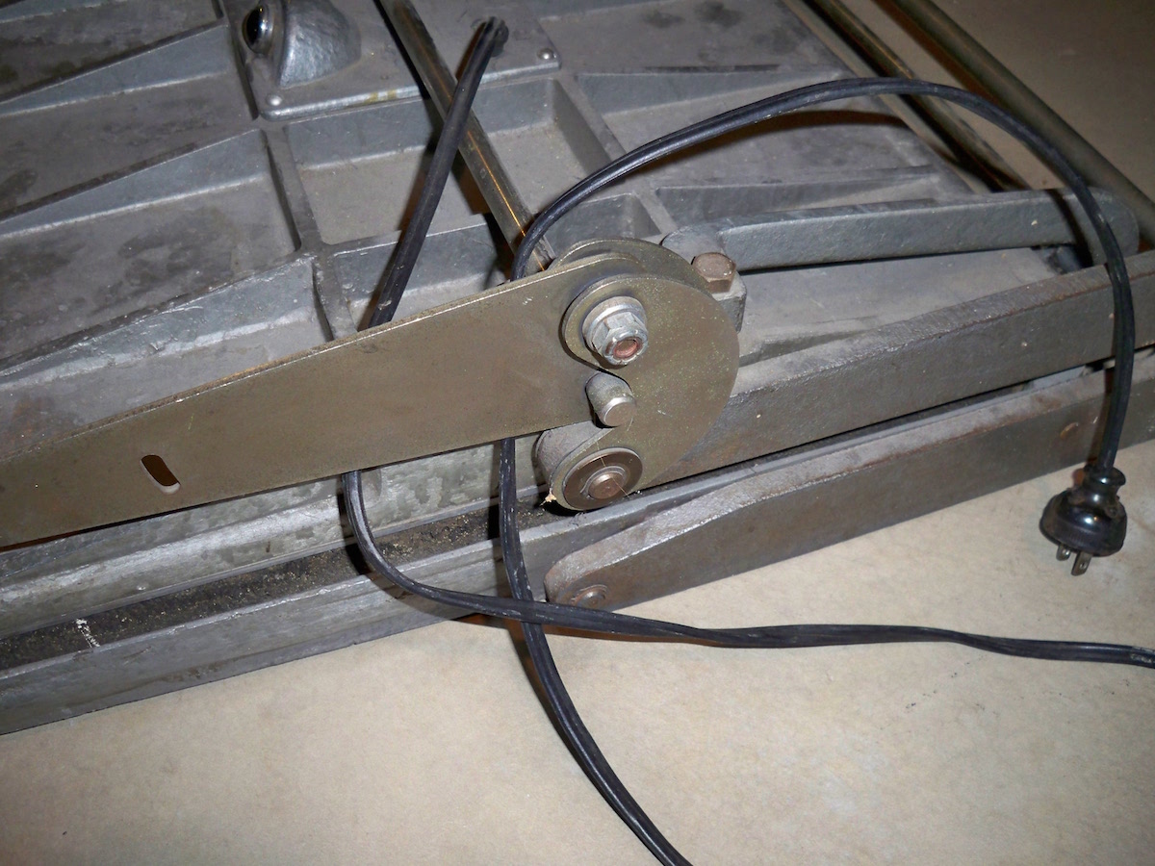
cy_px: 433
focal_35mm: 35
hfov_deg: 52.6
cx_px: 578
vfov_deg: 40.7
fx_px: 1168
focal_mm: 6.3
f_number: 3.1
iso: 200
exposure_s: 1/60
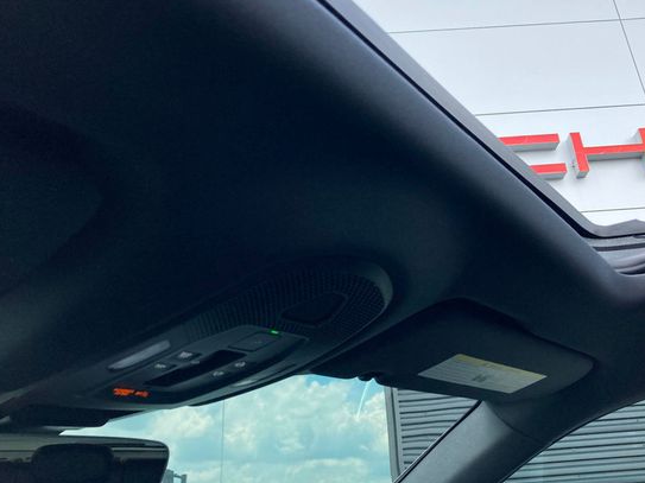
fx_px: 615
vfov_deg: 42.8
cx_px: 371
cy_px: 199
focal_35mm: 33
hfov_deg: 55.1
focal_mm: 3.99
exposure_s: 1/571
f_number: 1.8
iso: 20
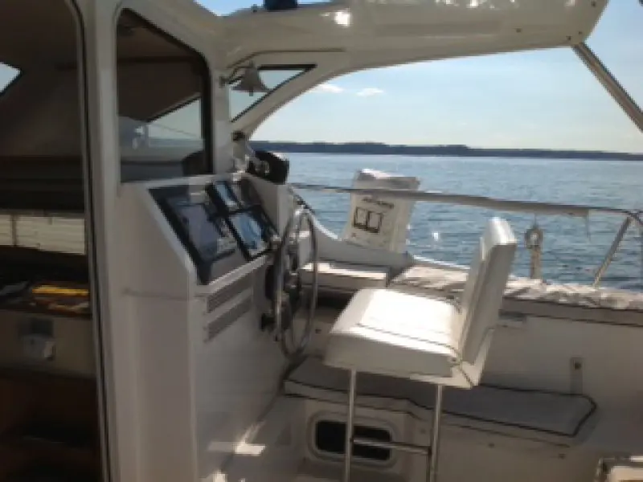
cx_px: 322
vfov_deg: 40.7
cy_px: 241
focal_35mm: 35
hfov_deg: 52.6
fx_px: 650
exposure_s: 1/5051
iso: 64
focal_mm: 4.28
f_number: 2.4
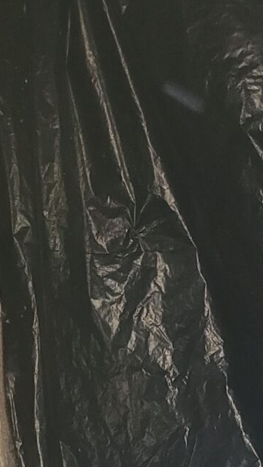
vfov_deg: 16.8
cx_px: 384
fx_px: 1388
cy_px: 756
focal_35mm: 112
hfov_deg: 10.5
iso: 400
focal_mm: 5.4
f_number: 1.8
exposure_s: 1/40
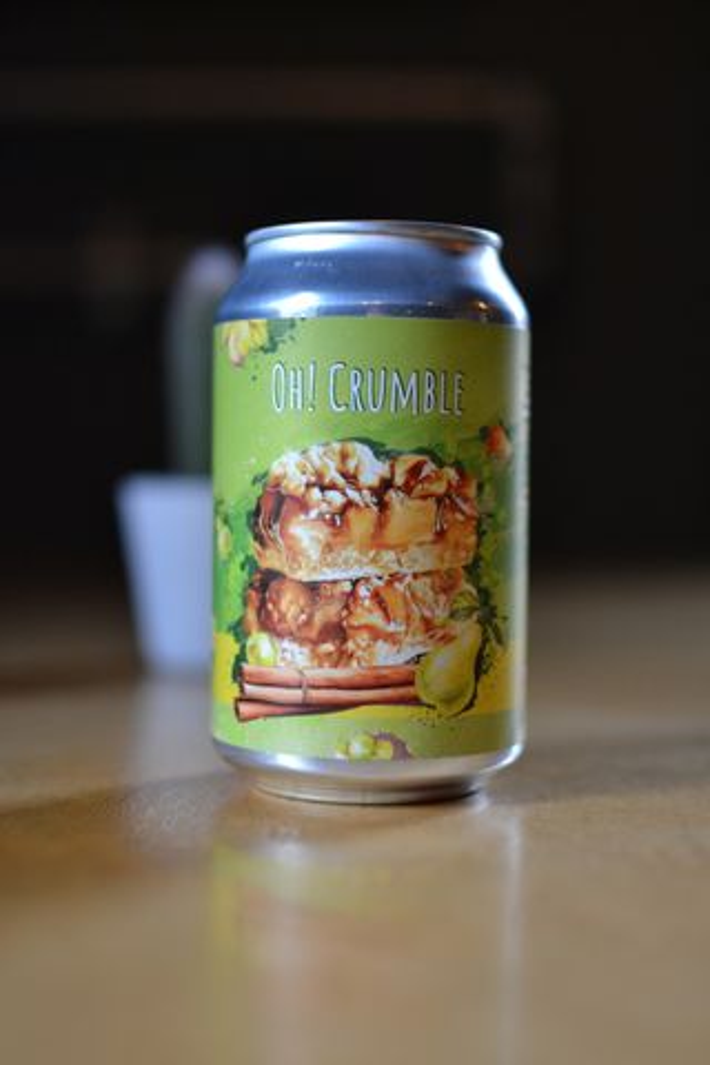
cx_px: 355
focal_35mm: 52
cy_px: 532
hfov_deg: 25.8
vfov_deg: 37.9
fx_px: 1553
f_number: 1.8
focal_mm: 35
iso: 800
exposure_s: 1/320
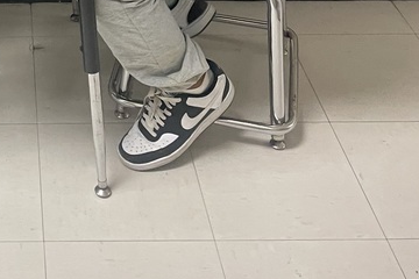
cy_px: -192
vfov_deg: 15.6
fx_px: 896
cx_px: 1
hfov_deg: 25.1
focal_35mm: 77
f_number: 1.6
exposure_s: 1/60
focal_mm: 4.2
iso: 125
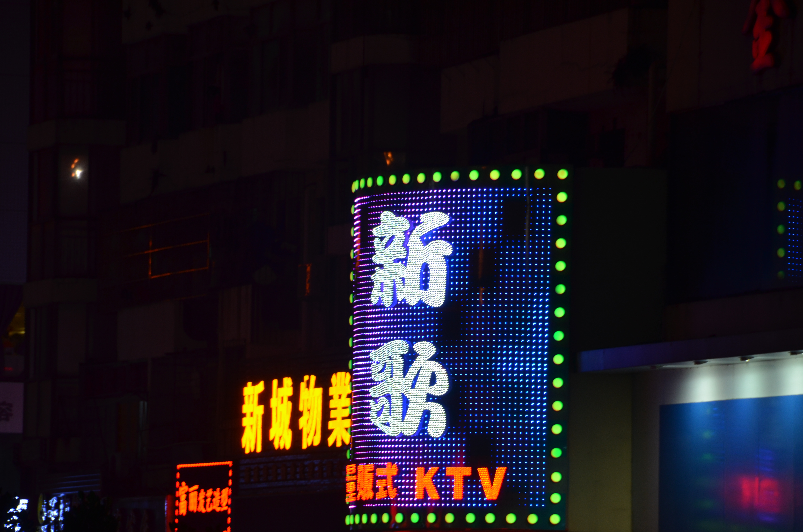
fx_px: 6678
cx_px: 402
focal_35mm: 300
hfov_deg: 6.9
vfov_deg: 4.6
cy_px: 266
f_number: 9
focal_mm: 200
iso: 450
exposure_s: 1/30
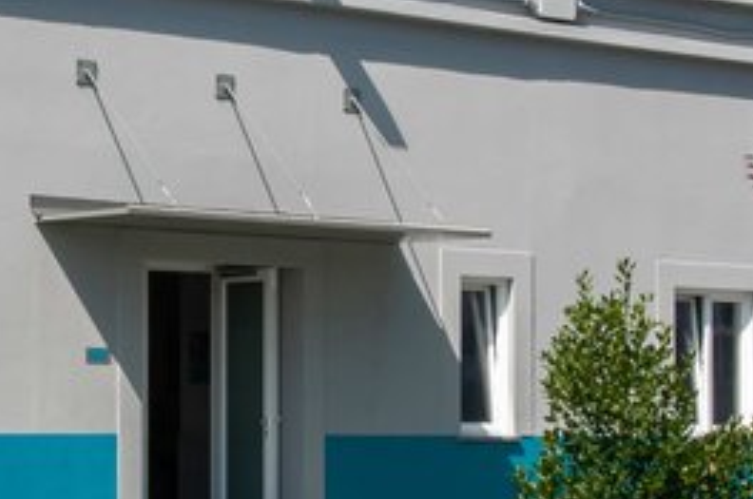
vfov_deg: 10.6
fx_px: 2682
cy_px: 211
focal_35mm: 128
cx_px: 268
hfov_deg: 16.0
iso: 100
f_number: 20
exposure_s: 1/40
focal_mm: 29
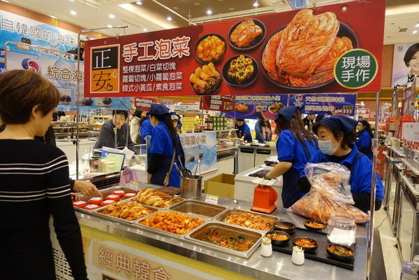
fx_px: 279
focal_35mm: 24
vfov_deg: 53.1
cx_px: 210
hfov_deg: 73.7
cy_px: 140
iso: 160
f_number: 1.8
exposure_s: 1/30
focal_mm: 8.8
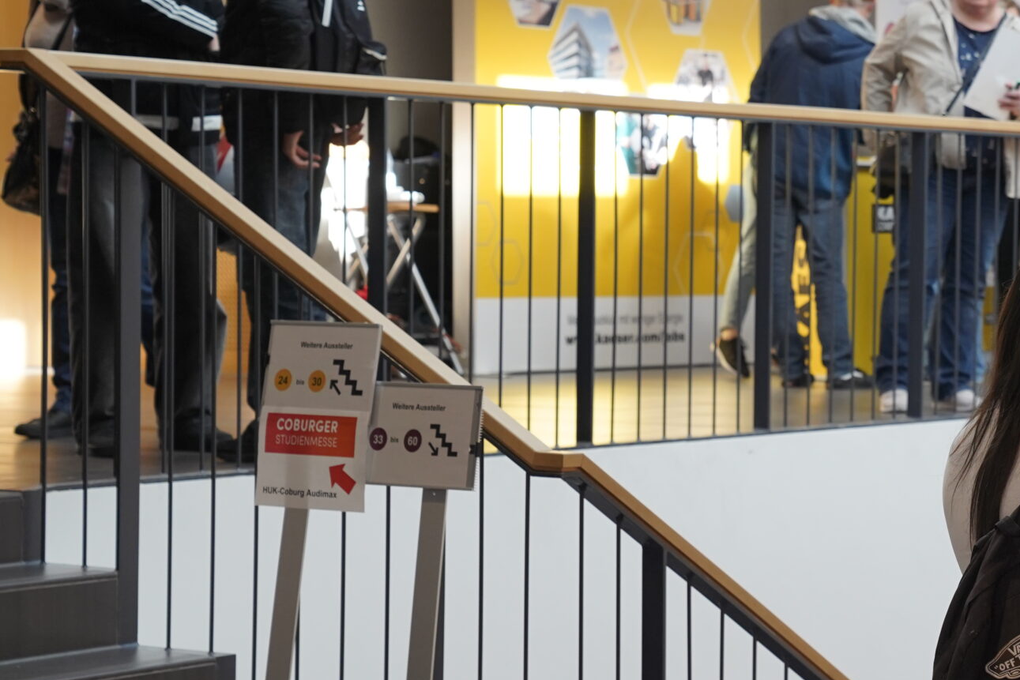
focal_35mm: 117
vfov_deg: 11.7
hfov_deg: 17.2
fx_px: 3315
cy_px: 346
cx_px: 973
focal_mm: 59
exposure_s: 1/160
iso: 1000
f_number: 4
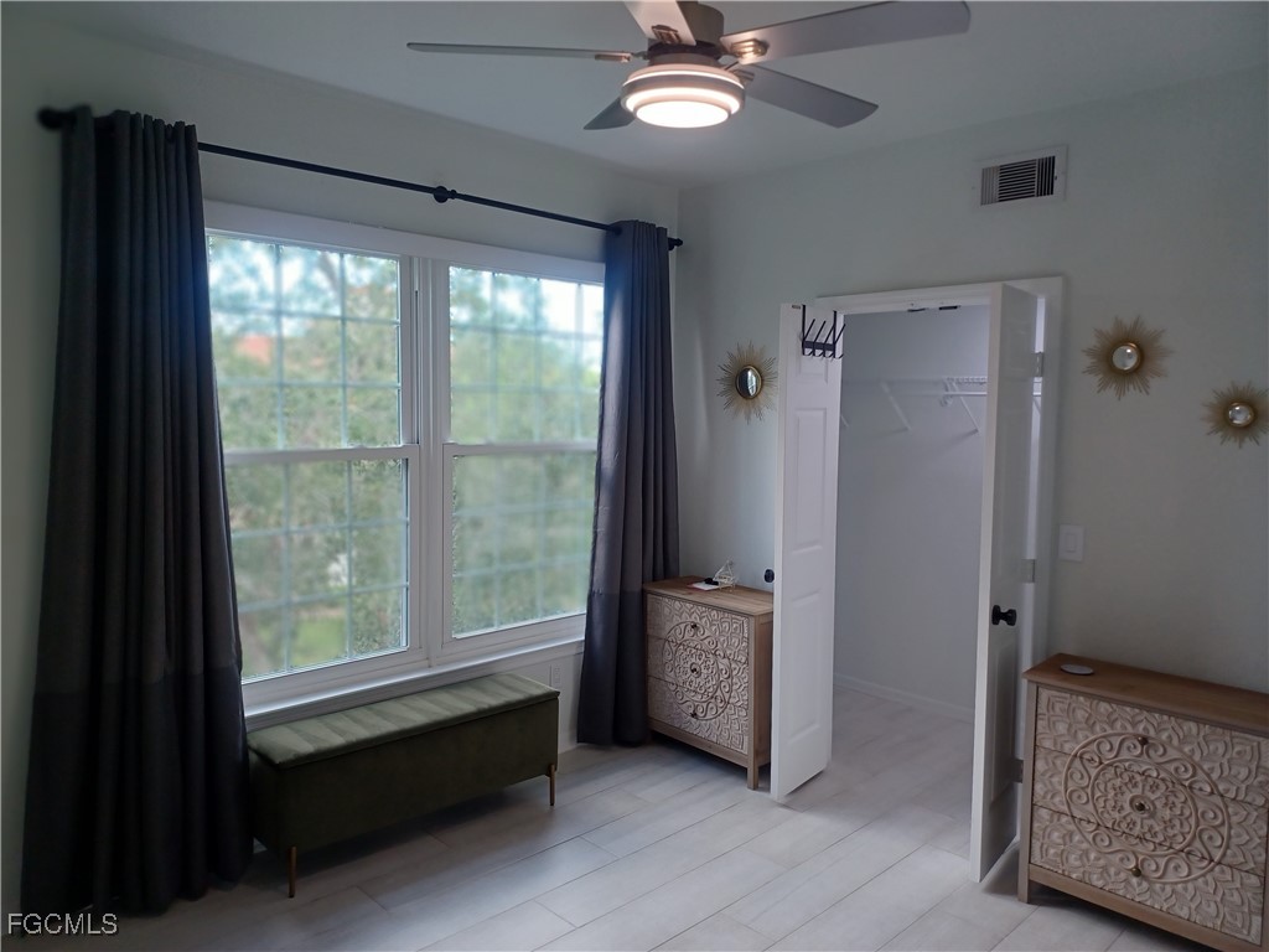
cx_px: 634
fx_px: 916
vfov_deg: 54.9
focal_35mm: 25
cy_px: 476
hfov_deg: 69.4
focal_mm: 4.6
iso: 160
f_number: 1.8
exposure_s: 1/60
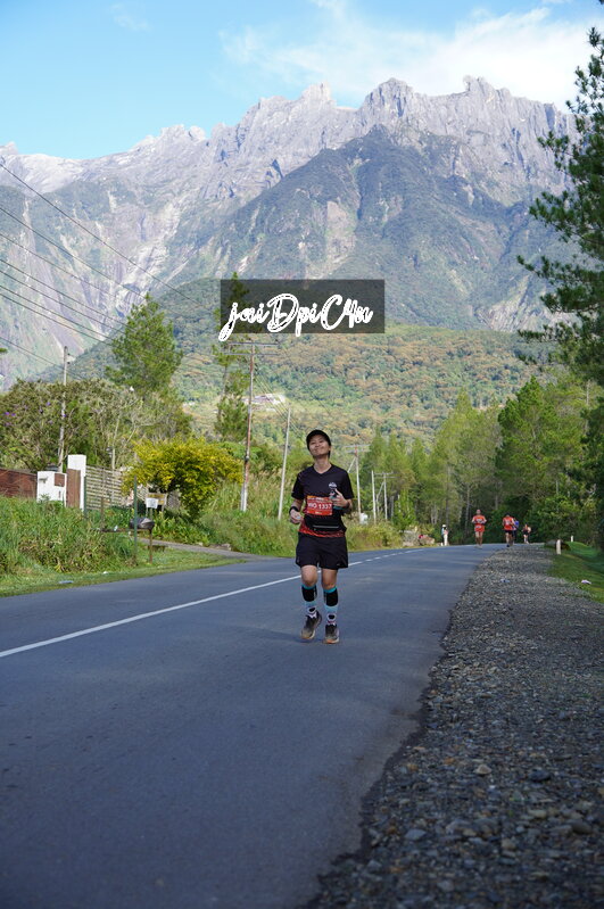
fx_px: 1286
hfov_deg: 26.4
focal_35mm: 51
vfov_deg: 38.9
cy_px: 454
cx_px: 302
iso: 100
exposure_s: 1/500
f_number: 2.8
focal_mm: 34
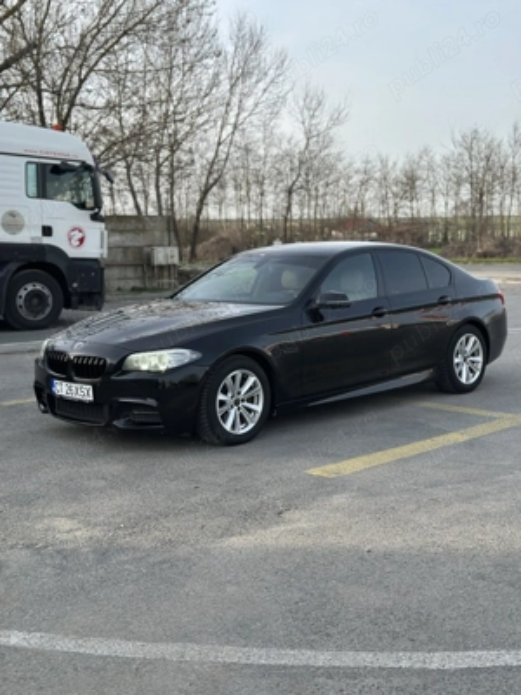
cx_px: 260
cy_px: 348
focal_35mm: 48
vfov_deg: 39.7
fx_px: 963
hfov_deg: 30.3
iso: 80
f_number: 1.78
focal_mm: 6.86
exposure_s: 1/1517
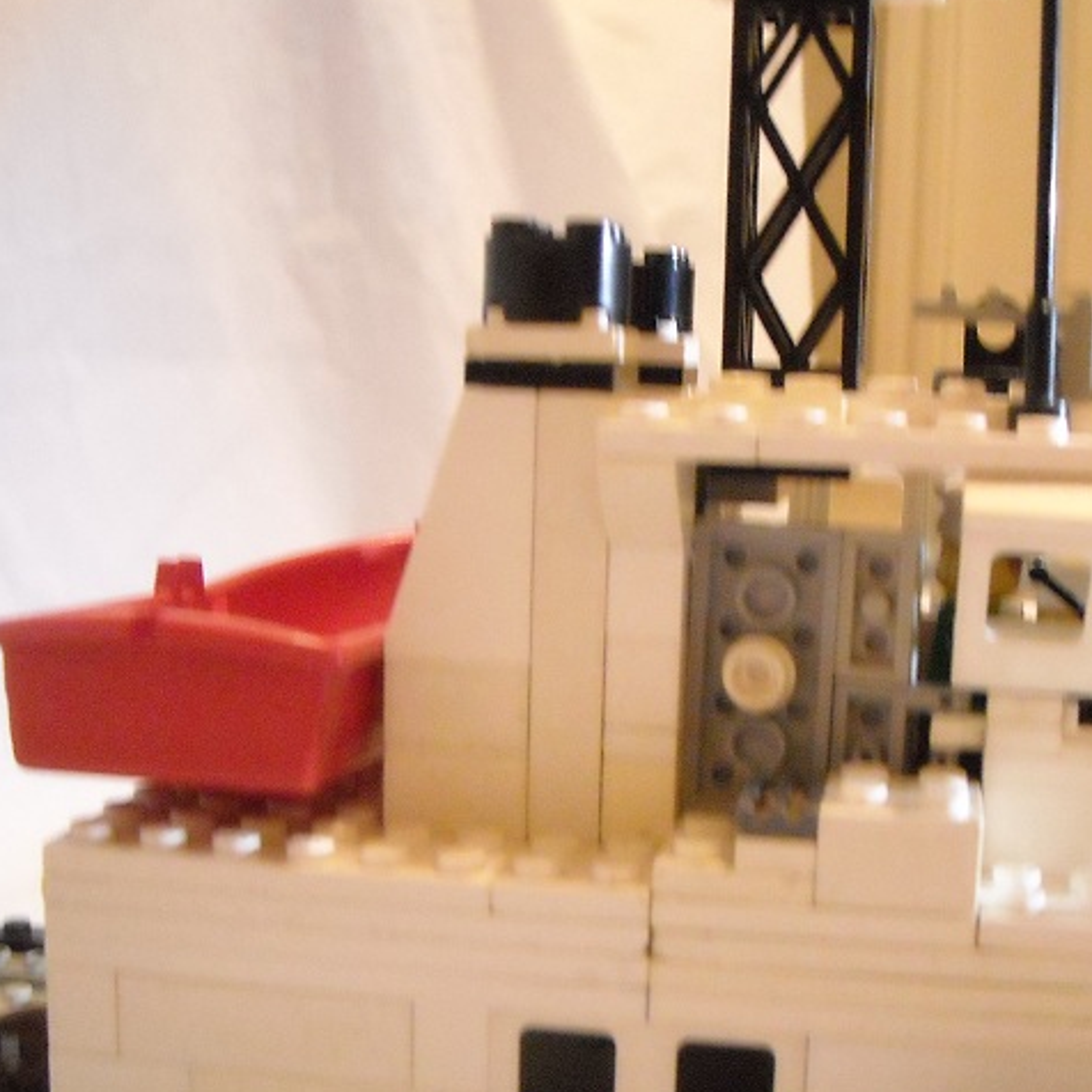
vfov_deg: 32.8
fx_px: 1856
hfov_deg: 32.3
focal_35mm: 52
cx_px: 800
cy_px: 599
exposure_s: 1/15
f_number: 2.8
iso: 800
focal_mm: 5.7
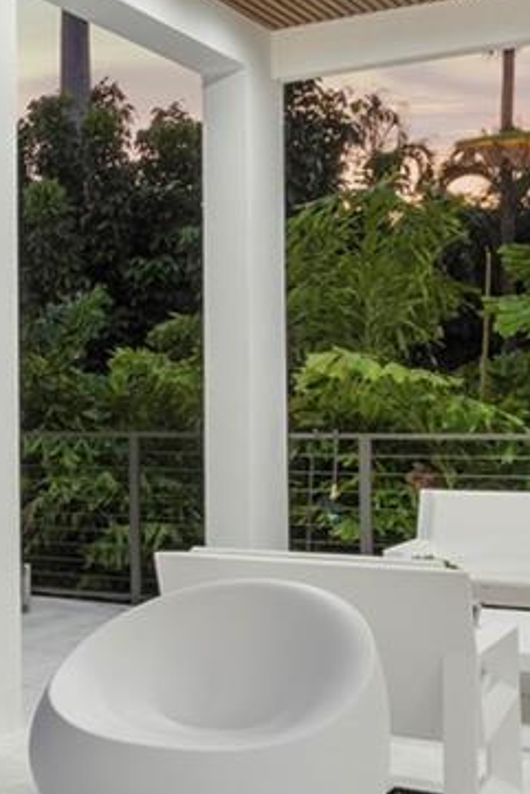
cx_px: -574
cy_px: 406
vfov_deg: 32.4
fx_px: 1368
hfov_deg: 16.1
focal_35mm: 62
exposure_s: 1/25
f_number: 8
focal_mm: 14
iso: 320
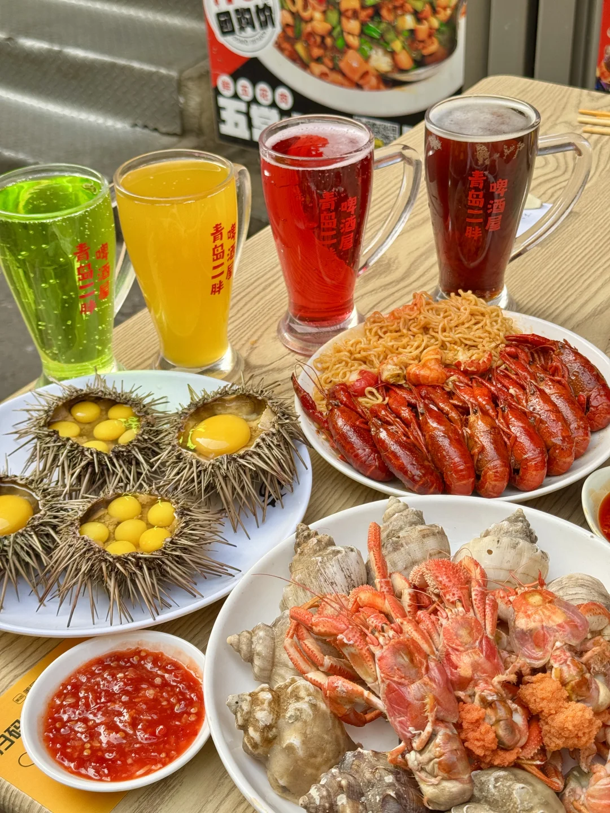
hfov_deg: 30.3
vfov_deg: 39.7
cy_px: 406
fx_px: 1128
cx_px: 305
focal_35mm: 48
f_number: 1.78
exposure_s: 1/939
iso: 64
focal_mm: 6.76
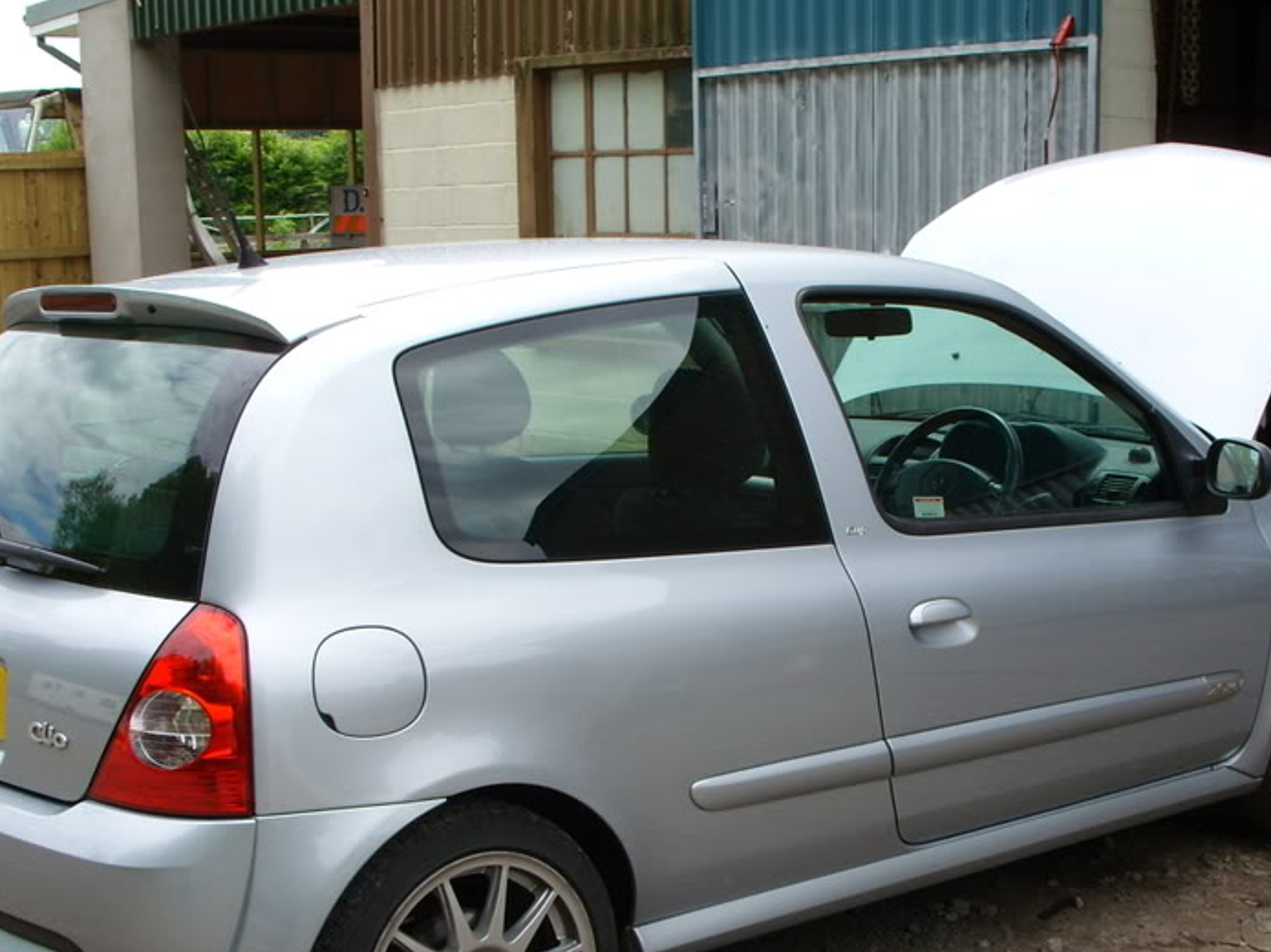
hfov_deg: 34.3
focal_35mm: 56
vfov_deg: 25.9
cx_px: 695
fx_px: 2056
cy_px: 654
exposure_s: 1/184
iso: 50
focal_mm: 7.8
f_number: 5.7
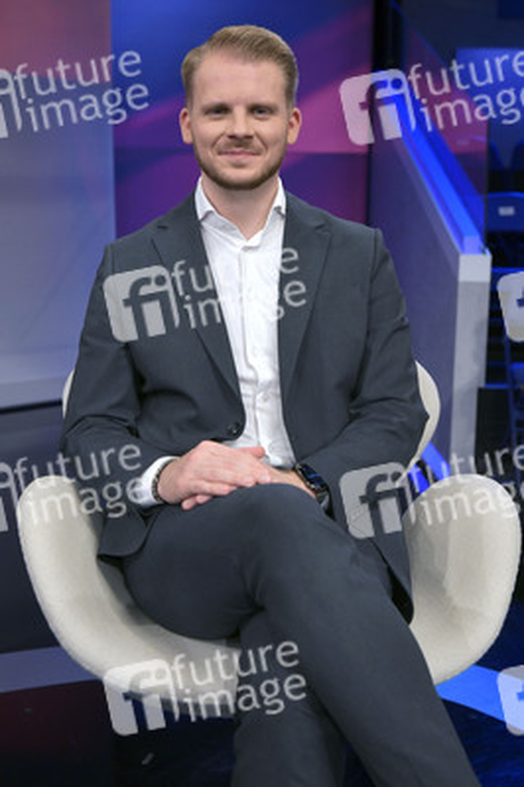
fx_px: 962
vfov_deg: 44.5
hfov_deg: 30.5
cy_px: 394
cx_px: 262
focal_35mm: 44
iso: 1600
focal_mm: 44
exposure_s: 1/250
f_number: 5
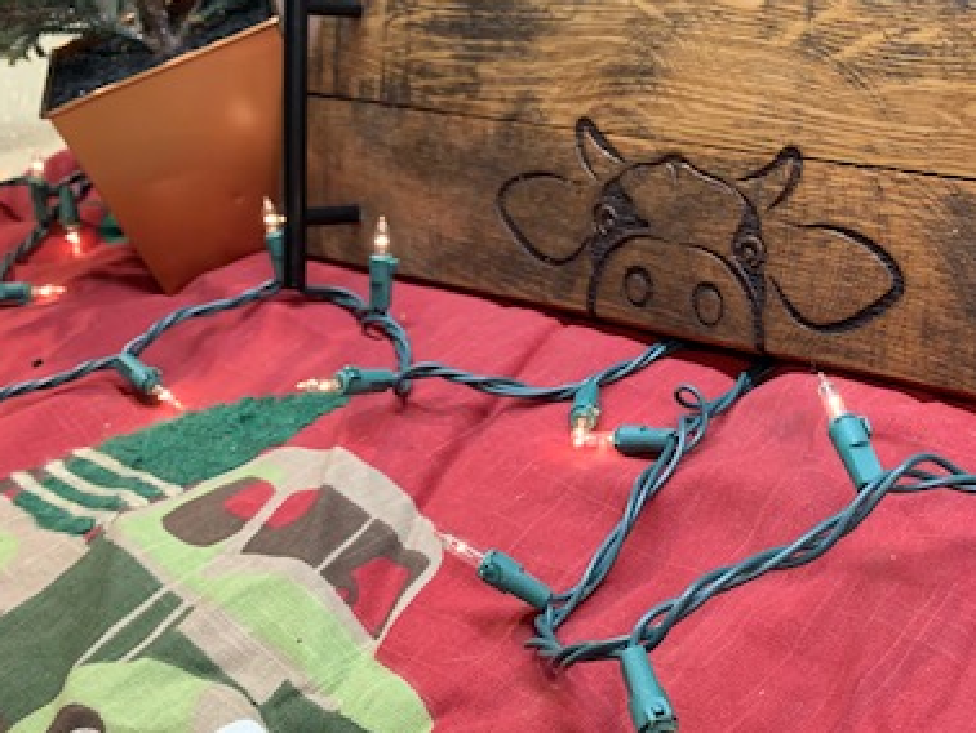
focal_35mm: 44
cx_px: 803
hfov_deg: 40.8
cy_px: 212
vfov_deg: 32.5
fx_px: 1241
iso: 125
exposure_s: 1/60
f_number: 1.8
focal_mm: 4.25
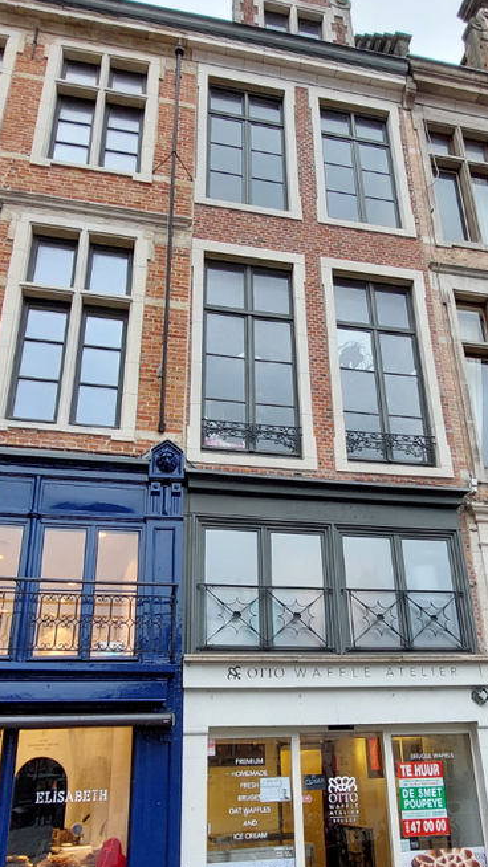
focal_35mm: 26
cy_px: 525
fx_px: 598
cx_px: 276
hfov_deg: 44.3
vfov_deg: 71.1
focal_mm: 1.74
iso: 50
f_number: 2.2
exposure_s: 1/100
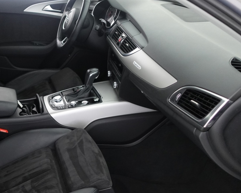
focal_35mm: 44
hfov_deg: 40.6
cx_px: 55
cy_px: 130
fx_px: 314
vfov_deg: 33.8
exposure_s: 1/25
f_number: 1.8
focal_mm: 9.4
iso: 800
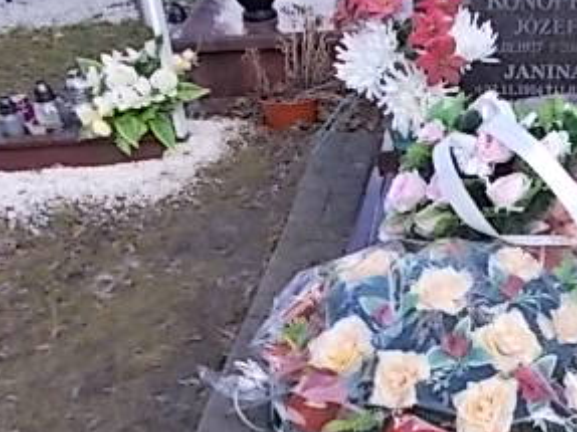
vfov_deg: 25.1
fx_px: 966
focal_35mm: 58
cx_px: 531
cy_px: 291
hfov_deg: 31.5
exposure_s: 1/250
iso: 80
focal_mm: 4.6
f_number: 3.2
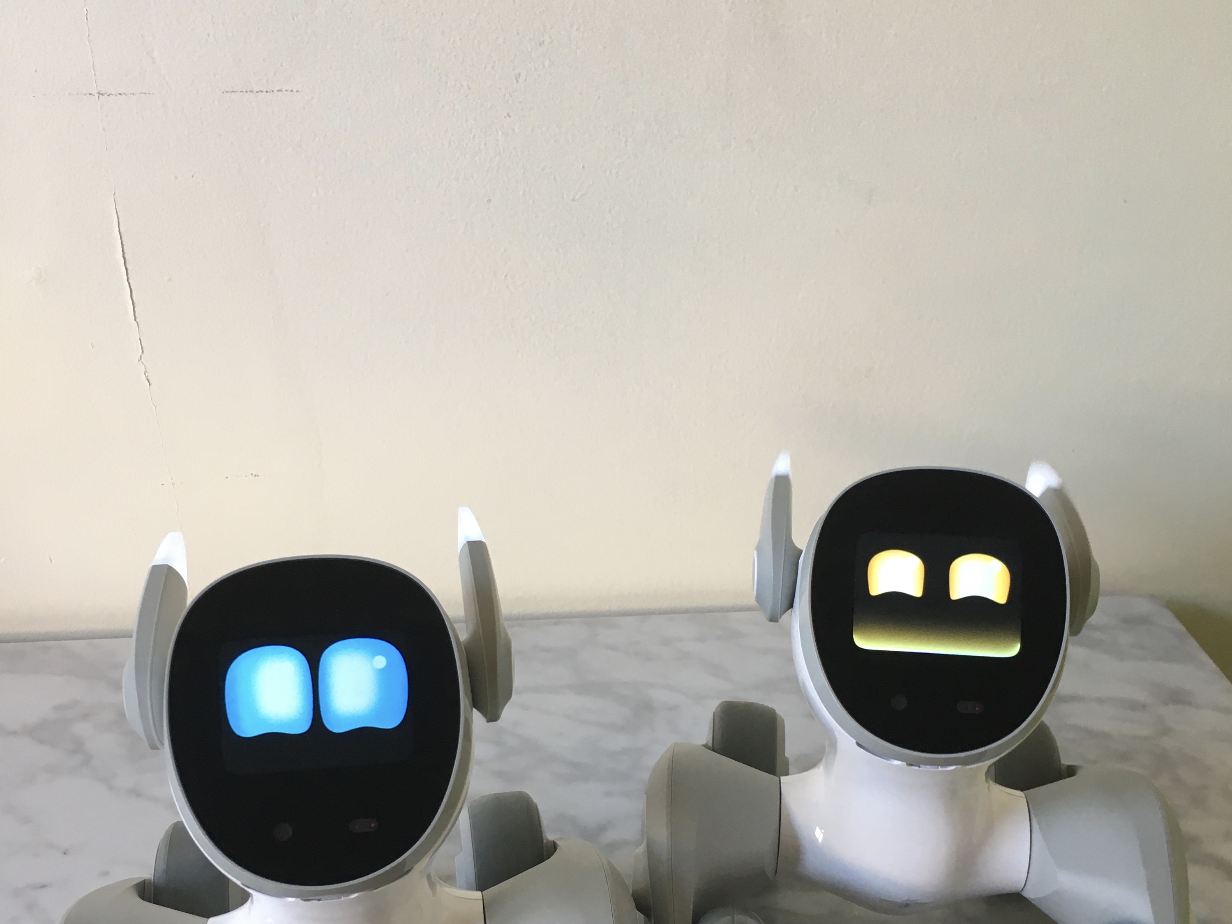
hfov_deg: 47.9
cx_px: 615
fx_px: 1388
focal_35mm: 39
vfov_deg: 36.3
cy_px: 650
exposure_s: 1/33
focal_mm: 4.15
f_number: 2.2
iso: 64
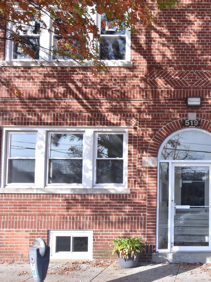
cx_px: 194
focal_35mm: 31
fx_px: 252
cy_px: 142
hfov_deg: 41.5
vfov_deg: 58.4
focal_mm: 14
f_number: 16
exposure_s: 1/320
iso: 500
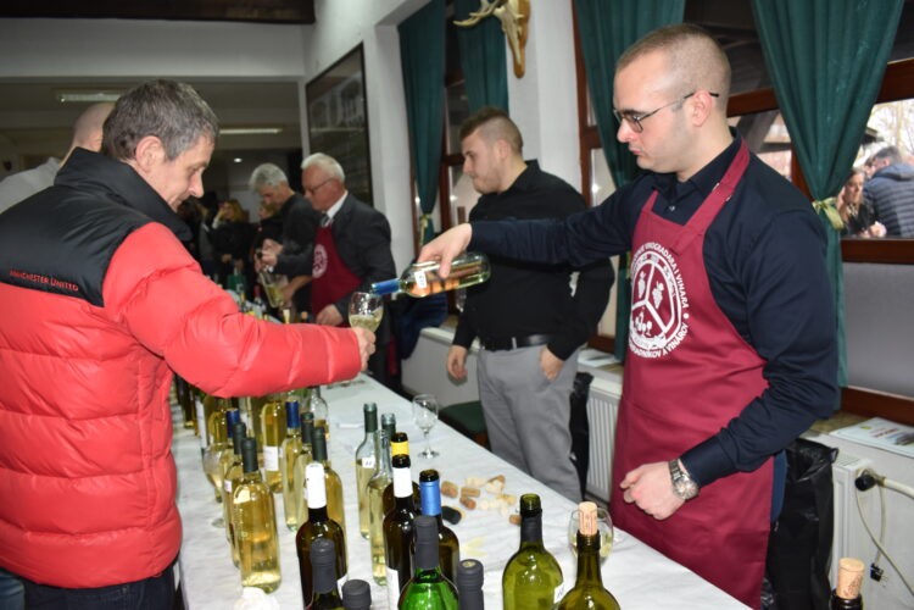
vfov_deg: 47.9
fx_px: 685
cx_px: 457
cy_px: 305
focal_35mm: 27
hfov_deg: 67.4
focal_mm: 18
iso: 800
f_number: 4.5
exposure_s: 1/80
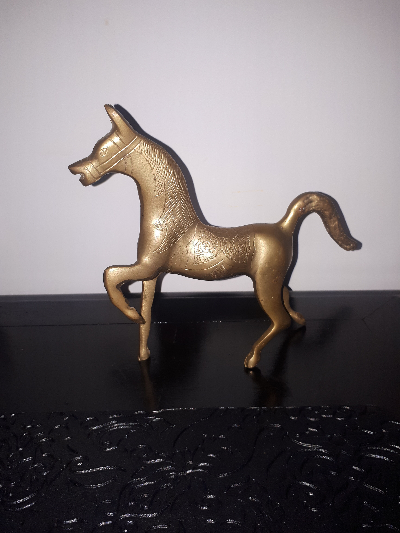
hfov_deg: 51.4
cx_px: 200
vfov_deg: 65.3
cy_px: 266
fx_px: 416
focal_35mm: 27
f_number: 1.9
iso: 50
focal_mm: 3.6
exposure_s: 1/50
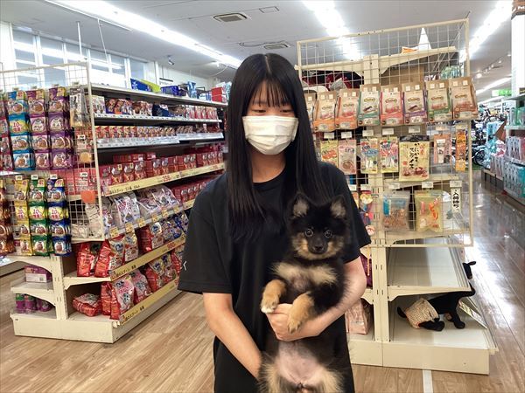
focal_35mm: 31
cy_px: 196
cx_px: 262
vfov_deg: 45.4
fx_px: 470
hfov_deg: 58.4
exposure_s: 1/60
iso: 160
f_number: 2.4
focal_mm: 3.3
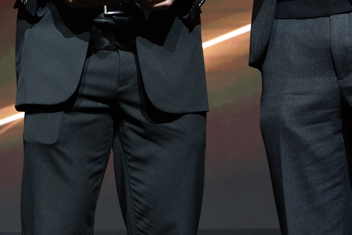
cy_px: -88
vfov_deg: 10.2
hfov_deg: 15.6
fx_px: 1281
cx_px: 110
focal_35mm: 131
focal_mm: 40
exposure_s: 1/250
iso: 1600
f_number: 2.8
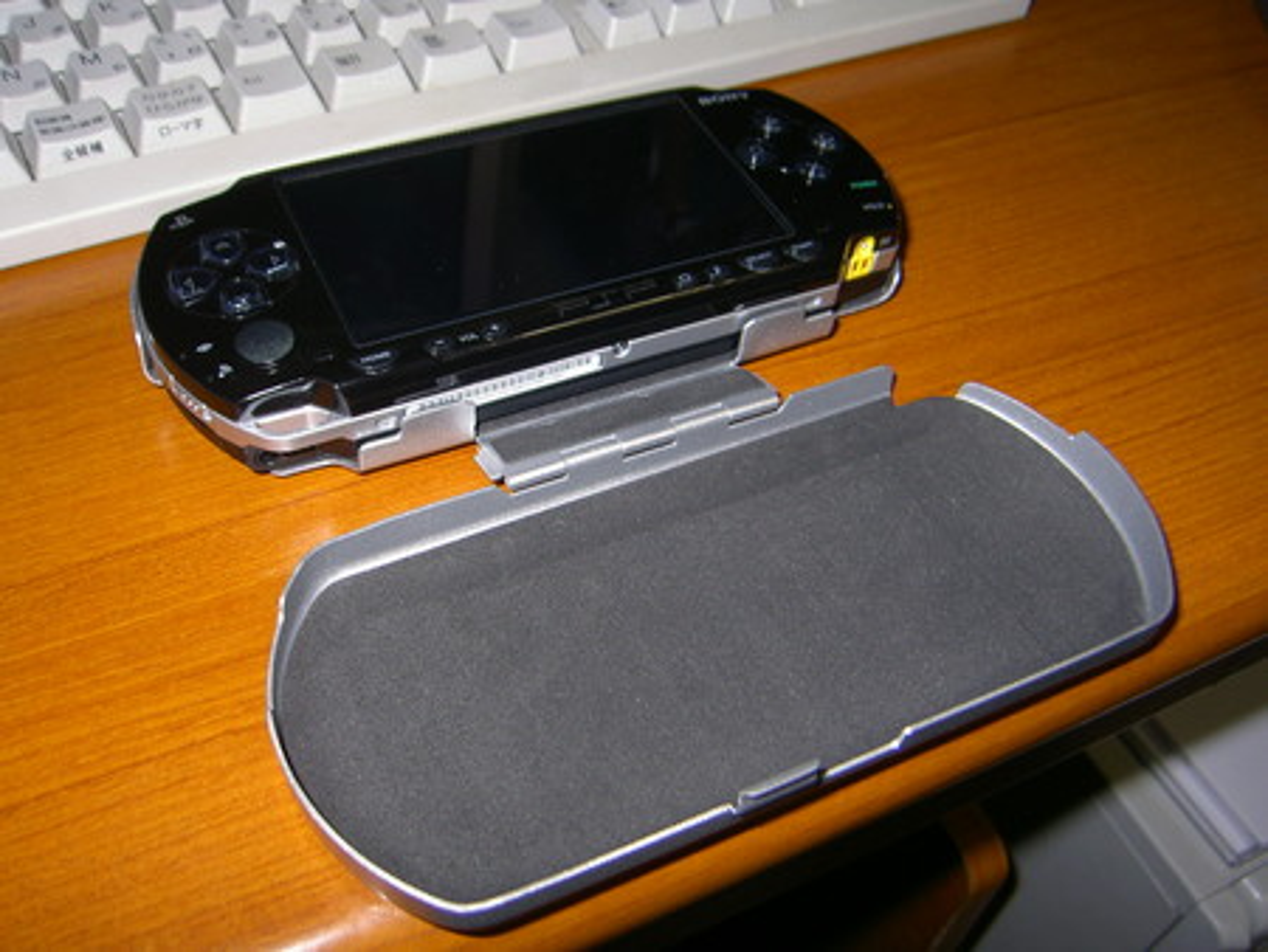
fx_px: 1246
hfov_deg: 53.9
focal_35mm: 34
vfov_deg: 41.8
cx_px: 634
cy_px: 476
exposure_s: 1/60
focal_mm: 5.6
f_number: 2.8
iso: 50
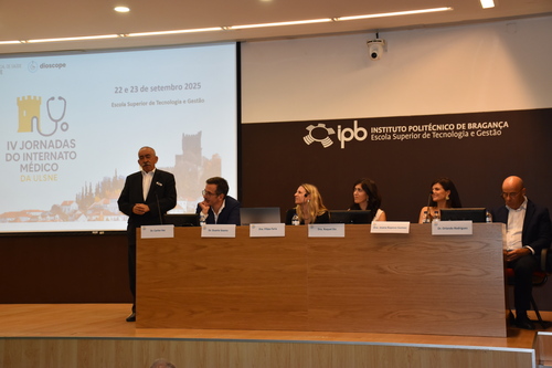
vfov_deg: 22.6
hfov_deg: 33.4
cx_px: 276
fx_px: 920
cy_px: 184
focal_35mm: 60
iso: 800
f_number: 5
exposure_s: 1/100
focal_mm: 40
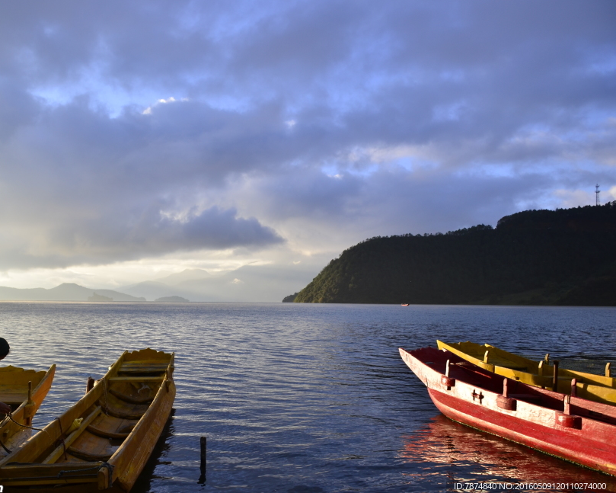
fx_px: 583
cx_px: 232
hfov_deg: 55.0
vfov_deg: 45.8
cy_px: 243
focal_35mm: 32
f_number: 5
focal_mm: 18
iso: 160
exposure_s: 1/500
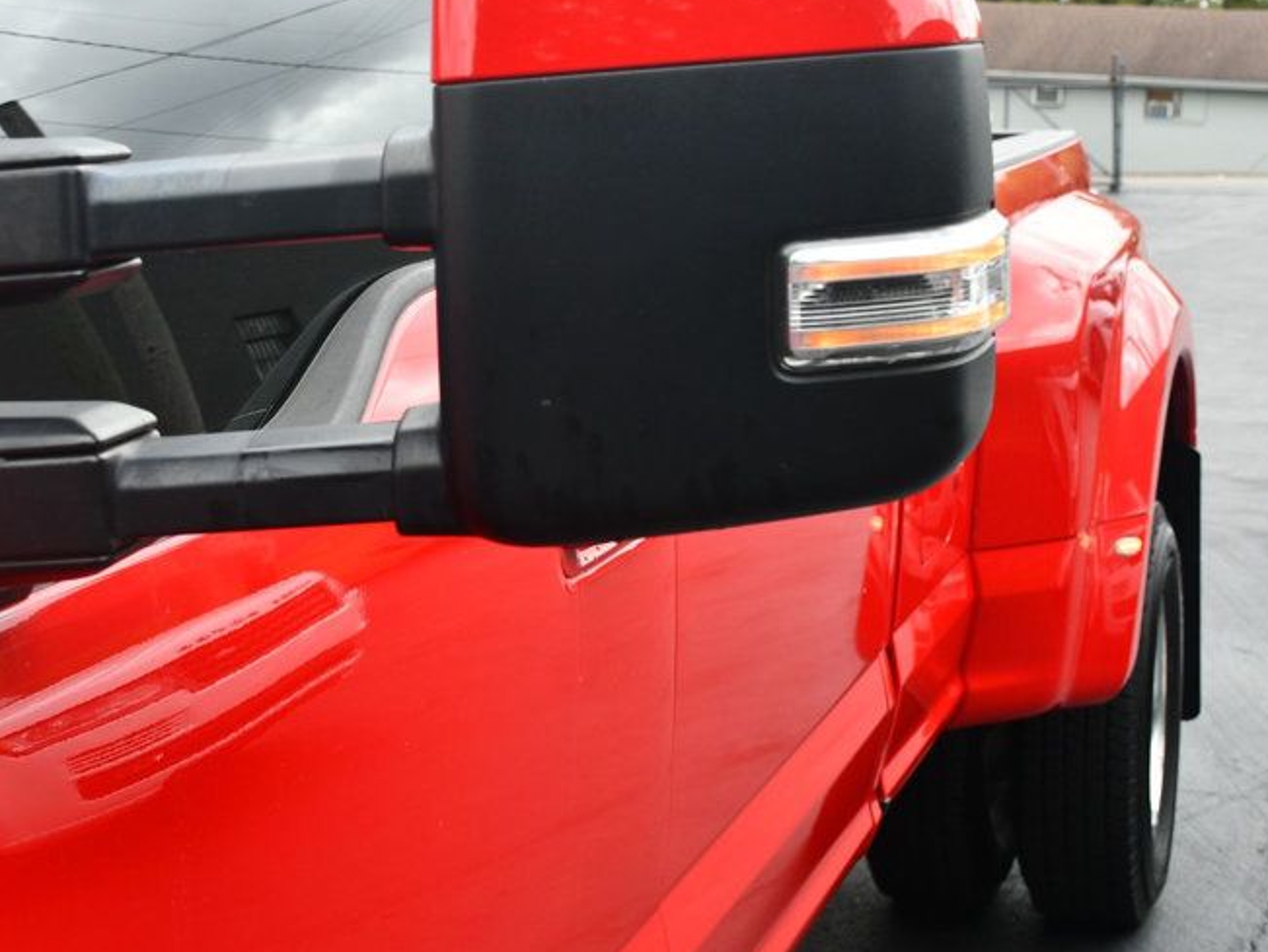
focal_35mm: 68
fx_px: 2492
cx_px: 358
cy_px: 358
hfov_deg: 28.2
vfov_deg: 21.6
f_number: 7.1
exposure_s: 1/250
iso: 200
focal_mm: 30
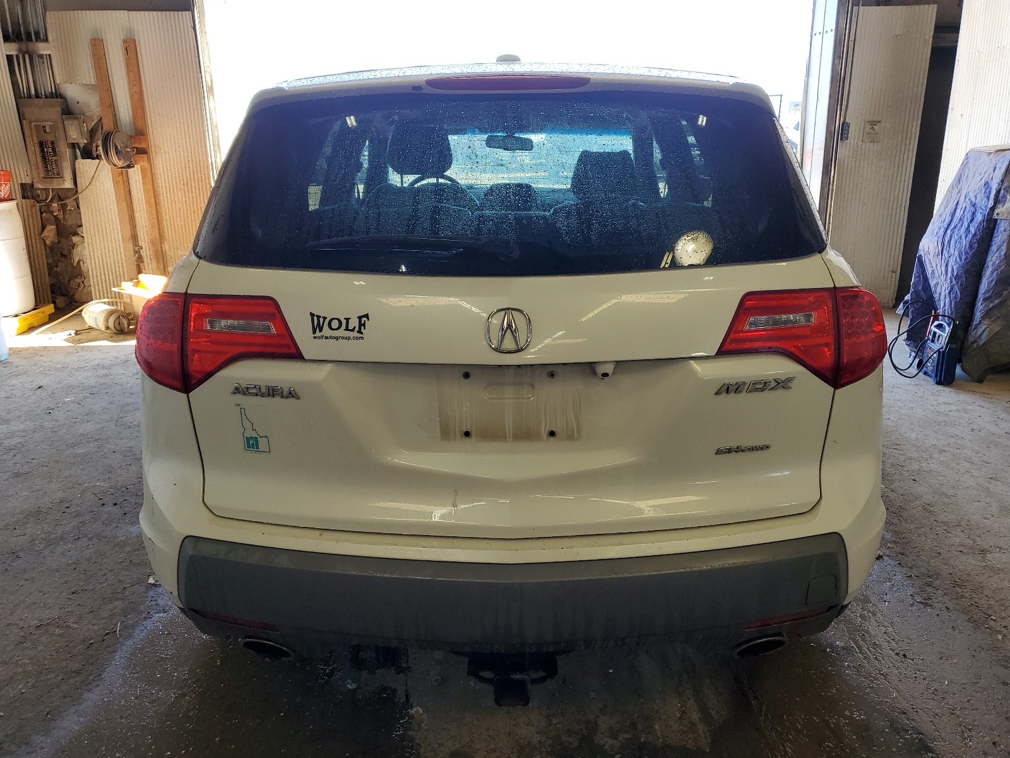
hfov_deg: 67.3
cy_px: 379
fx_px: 759
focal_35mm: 26
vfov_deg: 53.1
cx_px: 505
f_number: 1.5
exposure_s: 1/141
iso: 50
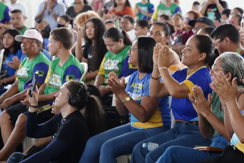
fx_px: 786
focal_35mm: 116
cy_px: 64
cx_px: 137
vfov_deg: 11.8
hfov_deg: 17.6
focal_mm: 62
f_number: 4.5
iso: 1250
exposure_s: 1/200
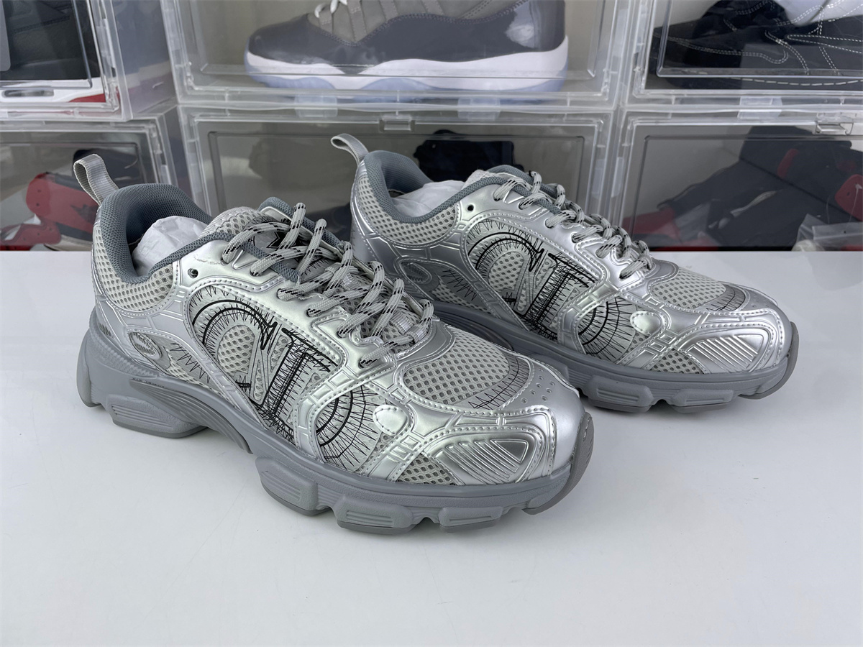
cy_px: 324
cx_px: 432
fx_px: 648
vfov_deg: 53.1
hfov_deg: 67.3
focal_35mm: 26
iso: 32
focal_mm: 4.2
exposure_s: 1/270
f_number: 1.6
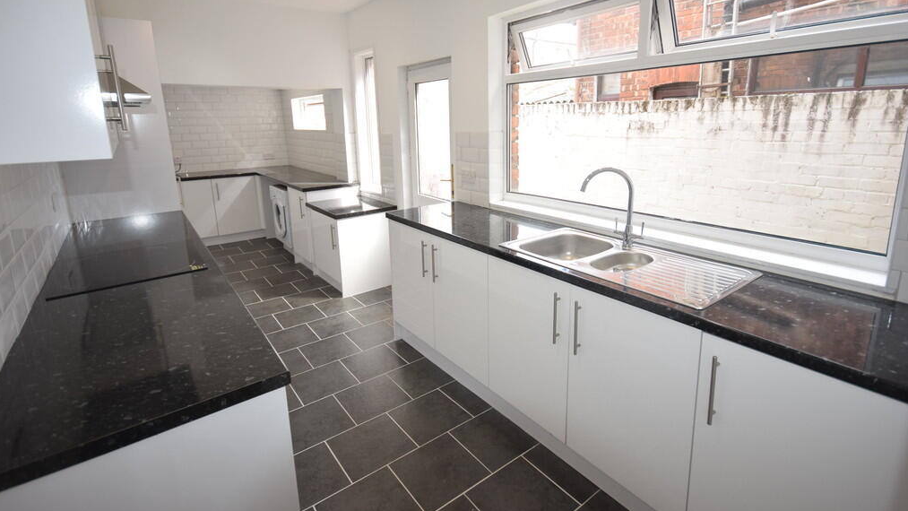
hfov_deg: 91.8
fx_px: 440
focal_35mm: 18
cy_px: 210
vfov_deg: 59.9
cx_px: 454
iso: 450
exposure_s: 1/125
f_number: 5.6
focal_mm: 11.5
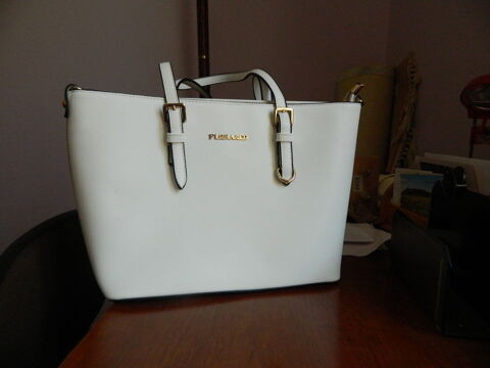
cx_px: 245
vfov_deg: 54.9
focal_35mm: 25
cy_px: 184
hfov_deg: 69.4
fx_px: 354
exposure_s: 1/250
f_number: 3.1
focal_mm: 4.5
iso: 400
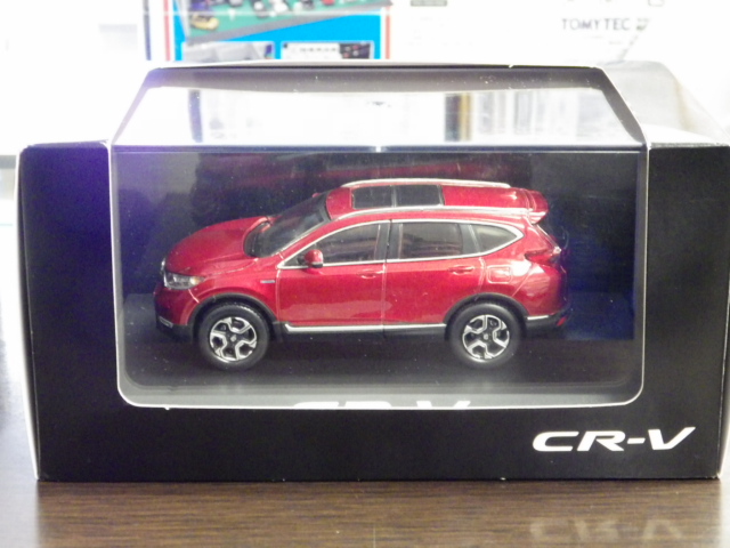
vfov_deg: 20.7
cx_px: 365
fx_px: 1497
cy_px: 274
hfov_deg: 27.4
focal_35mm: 71
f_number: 4.2
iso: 1600
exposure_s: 1/15
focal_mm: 12.8
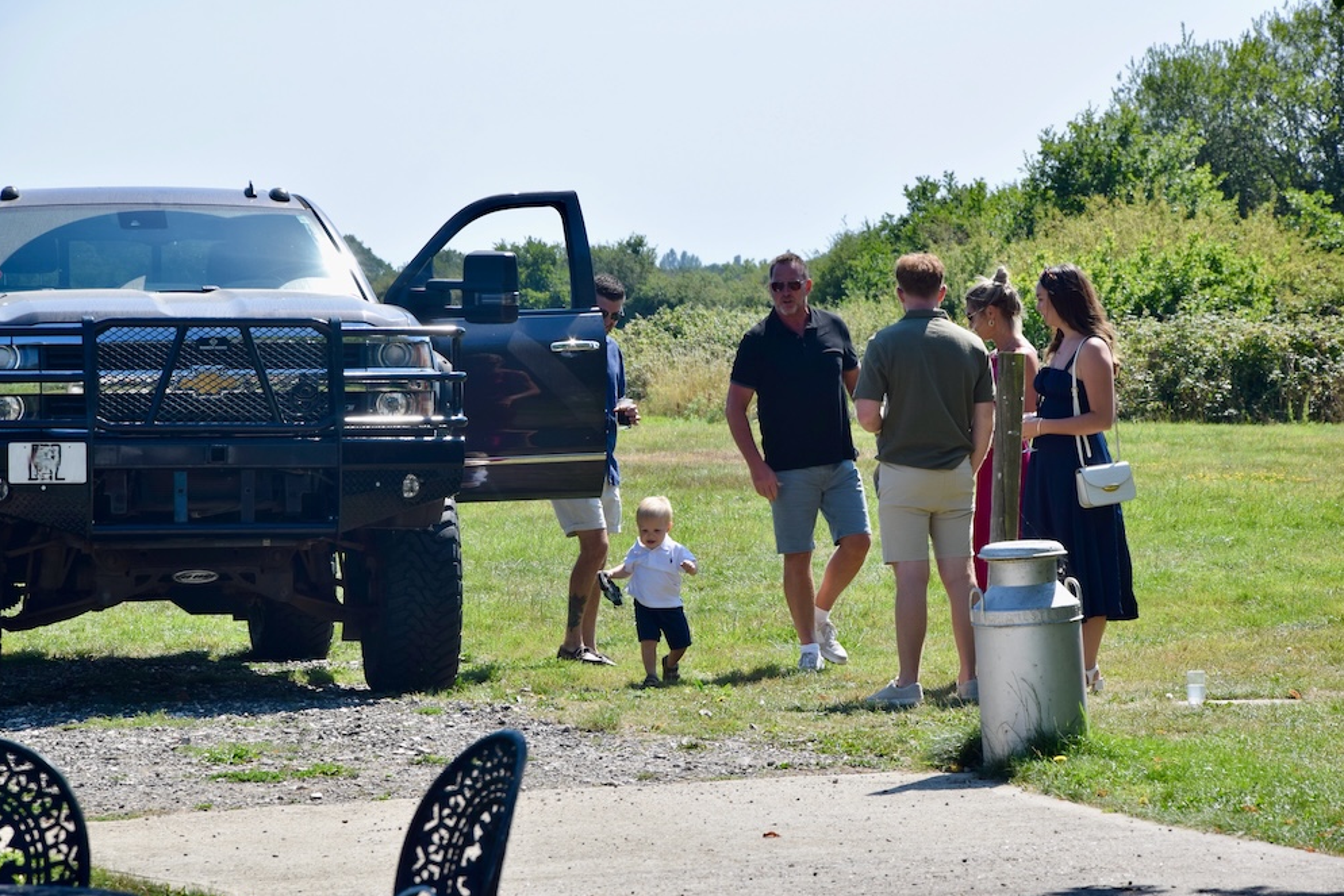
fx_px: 5918
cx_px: 673
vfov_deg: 8.7
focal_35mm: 159
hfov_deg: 13.0
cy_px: 449
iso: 200
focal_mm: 105
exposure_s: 1/320
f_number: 9
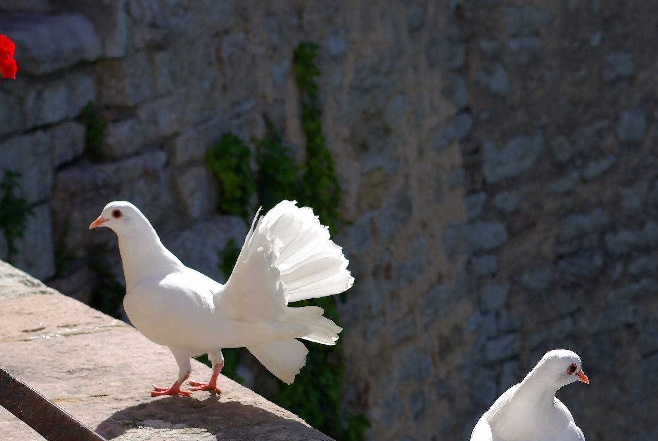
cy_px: 335
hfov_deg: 16.0
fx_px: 2338
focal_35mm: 128
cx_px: 472
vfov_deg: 10.7
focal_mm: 55
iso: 100
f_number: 9.5
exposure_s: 1/180
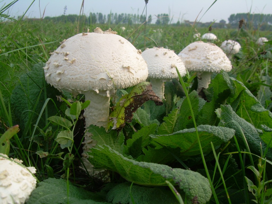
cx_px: 136
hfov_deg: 49.0
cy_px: 102
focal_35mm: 38
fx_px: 299
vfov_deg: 37.7
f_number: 4.6
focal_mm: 6.3
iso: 50
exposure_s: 1/162
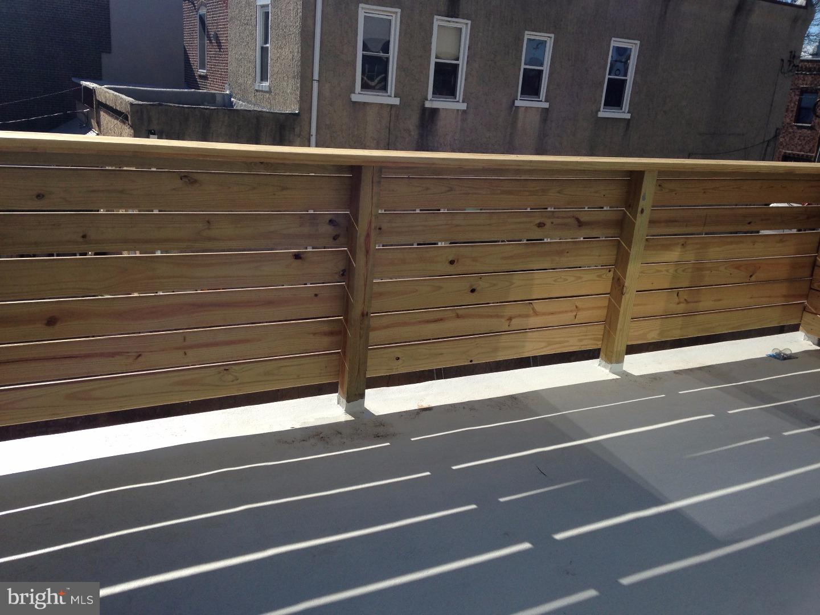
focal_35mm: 33
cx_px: 410
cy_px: 308
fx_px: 782
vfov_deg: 42.9
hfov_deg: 55.4
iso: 50
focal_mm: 4.12
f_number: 2.4
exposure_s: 1/1695
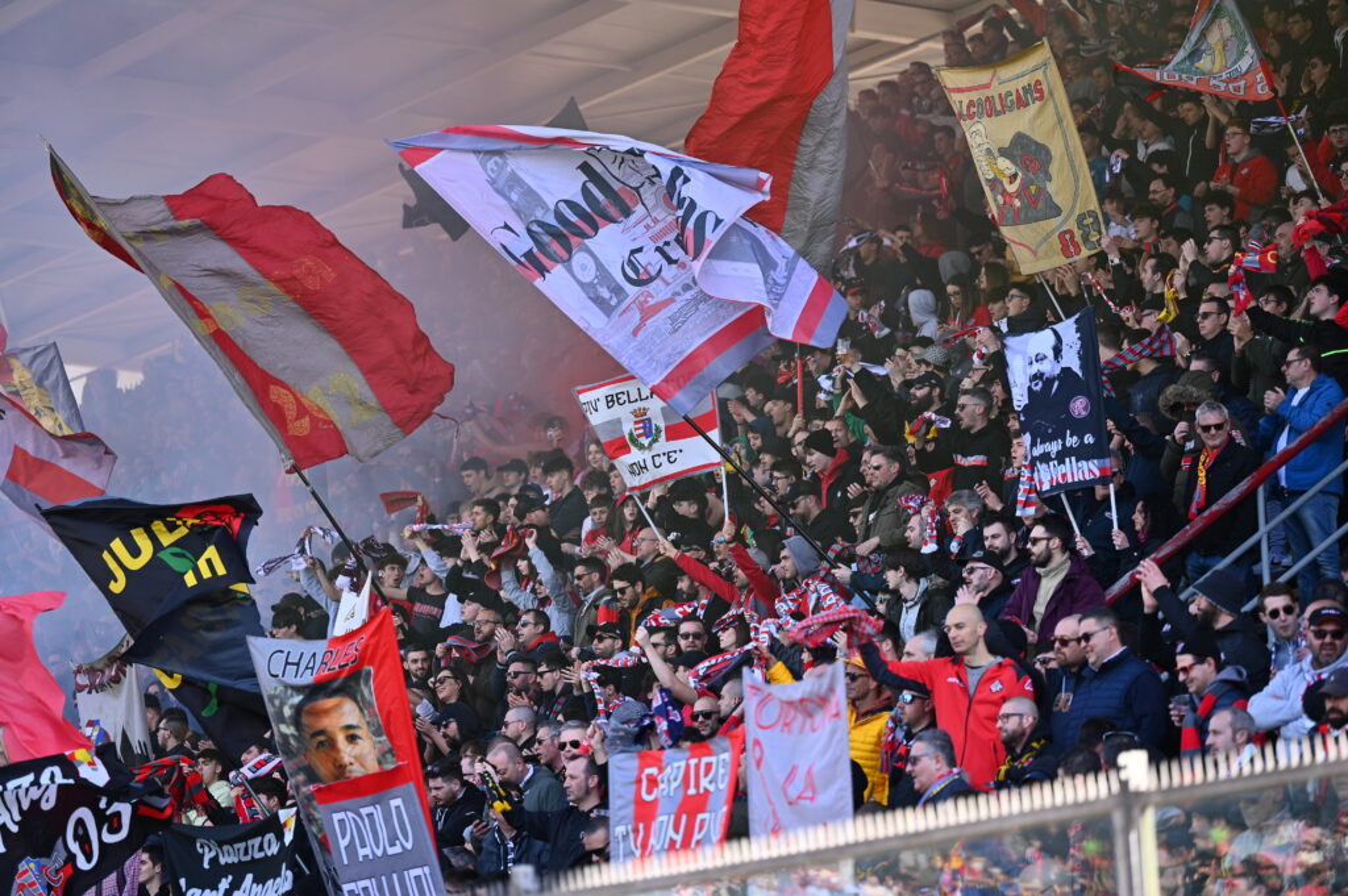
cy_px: 448
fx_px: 5425
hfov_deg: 14.2
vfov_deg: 9.4
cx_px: 674
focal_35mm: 145
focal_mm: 145
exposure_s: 1/1000
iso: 250
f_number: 2.8
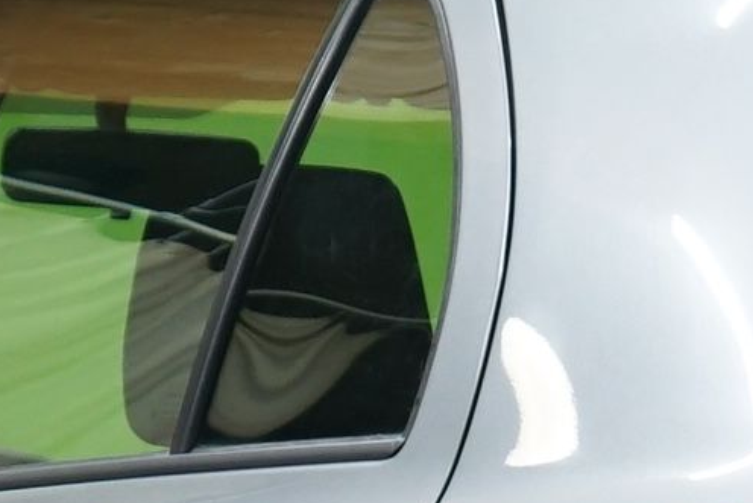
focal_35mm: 444
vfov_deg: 3.1
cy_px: 743
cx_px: 695
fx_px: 9289
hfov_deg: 4.6
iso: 640
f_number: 4.5
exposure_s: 1/15
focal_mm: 56
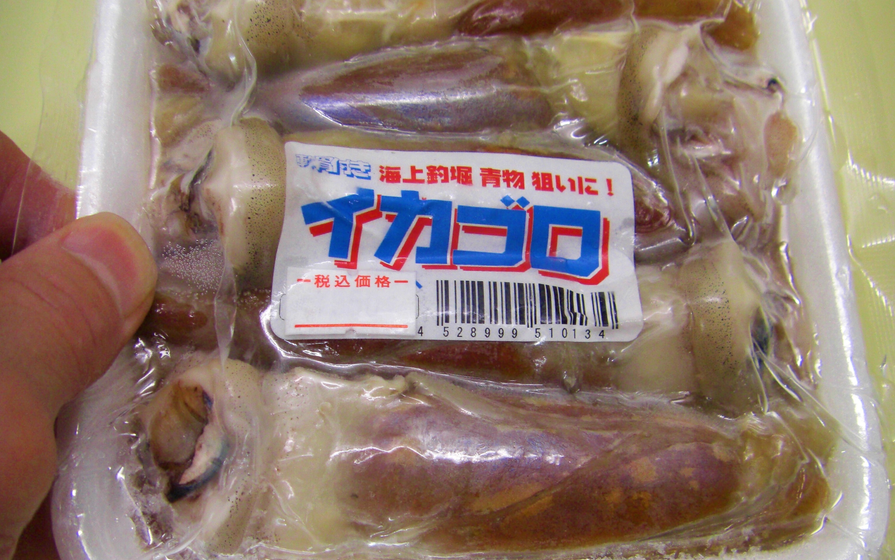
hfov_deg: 48.2
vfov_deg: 31.2
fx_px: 1000
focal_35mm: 41
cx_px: 448
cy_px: 244
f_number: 3.4
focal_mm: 6.3
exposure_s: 1/50
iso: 200
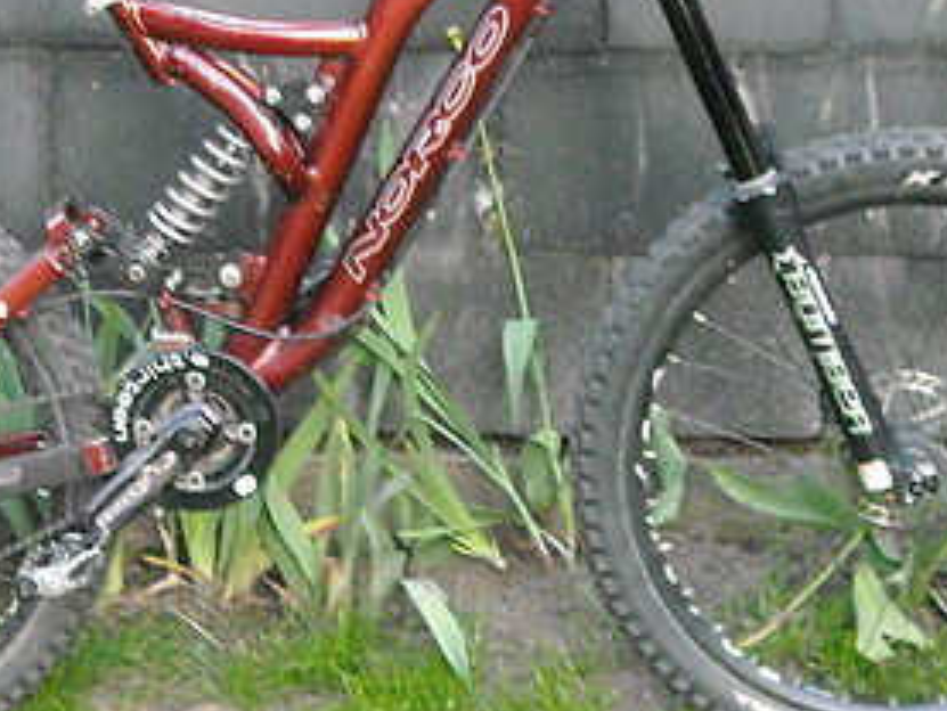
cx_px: 366
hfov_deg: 19.4
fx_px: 2764
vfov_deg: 14.6
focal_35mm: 101
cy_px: 270
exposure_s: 1/14
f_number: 2.8
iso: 400
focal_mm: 5.7
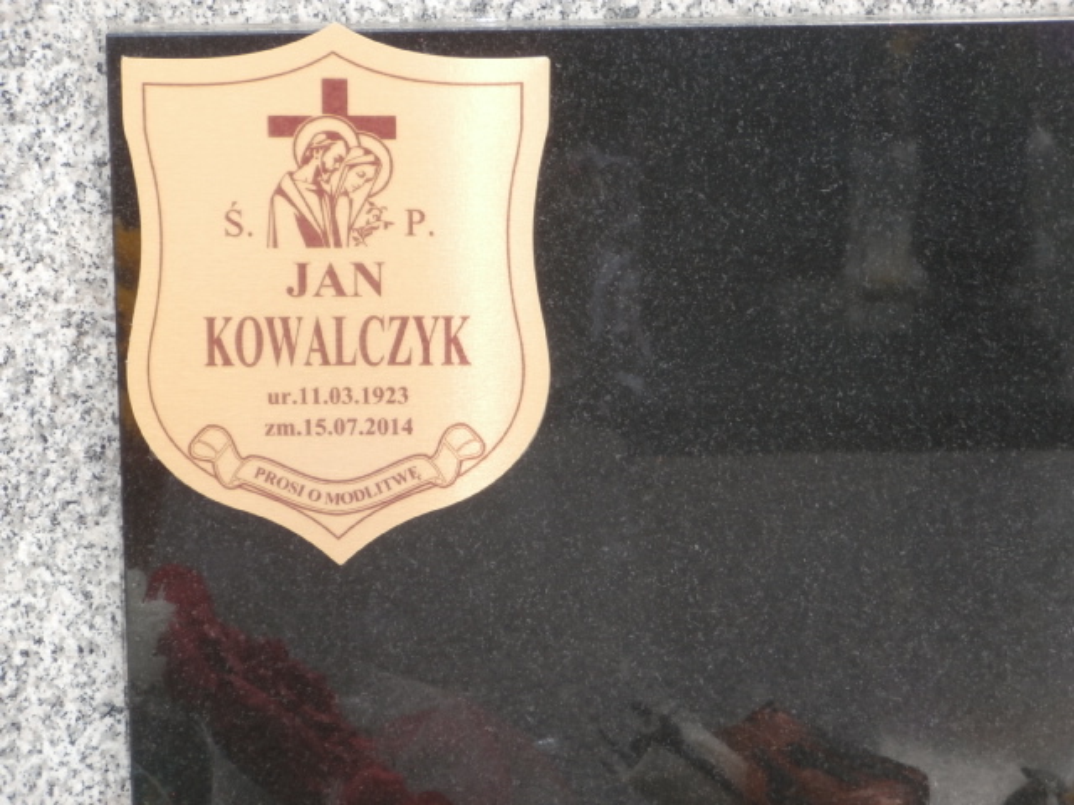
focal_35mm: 137
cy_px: 402
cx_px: 537
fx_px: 4251
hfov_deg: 14.4
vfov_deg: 10.8
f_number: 5.7
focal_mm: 24.17
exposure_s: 1/60
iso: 100
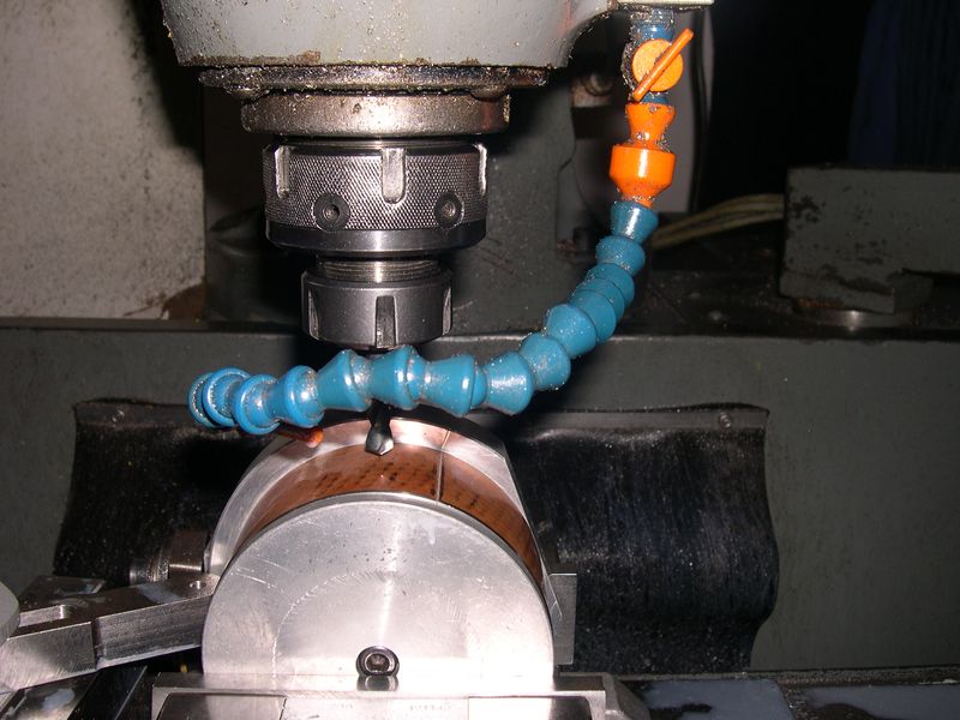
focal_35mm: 38
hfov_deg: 49.0
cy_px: 360
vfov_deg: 37.7
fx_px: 1054
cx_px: 480
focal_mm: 8
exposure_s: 1/60
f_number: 7.6
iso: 100
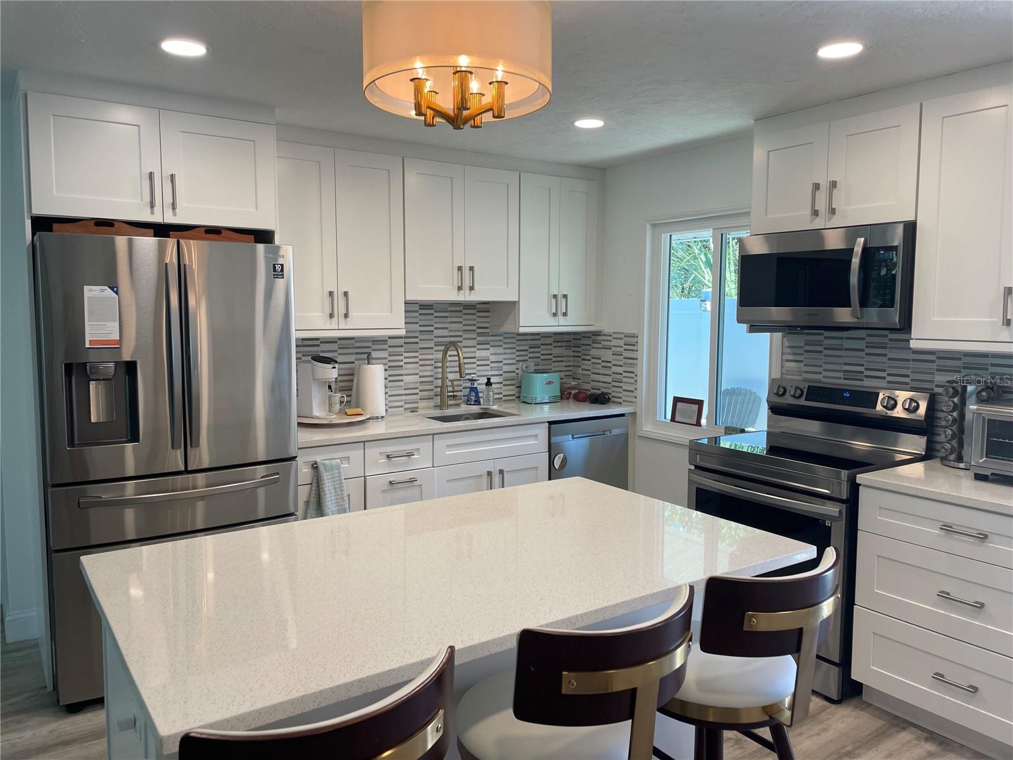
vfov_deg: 53.1
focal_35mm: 26
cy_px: 380
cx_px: 506
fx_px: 761
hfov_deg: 67.3
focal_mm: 4.2
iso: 40
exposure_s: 1/120
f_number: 1.6
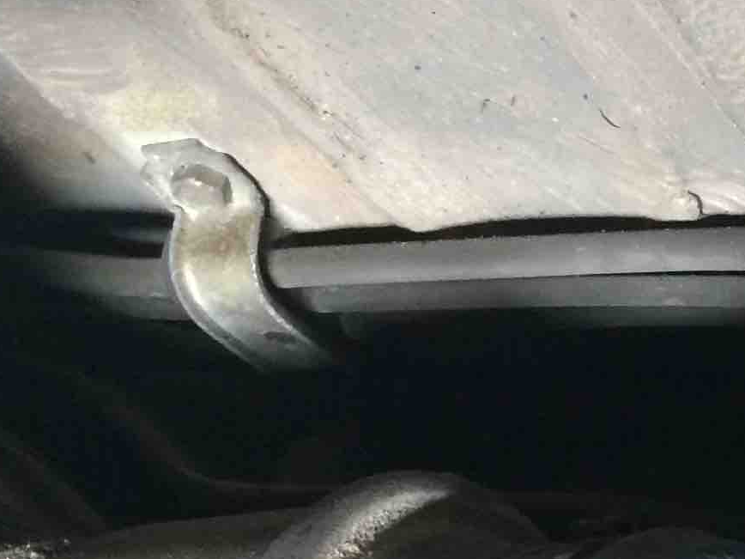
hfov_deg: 16.1
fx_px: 2346
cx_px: 1211
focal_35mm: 109
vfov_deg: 13.4
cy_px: 550
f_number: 2.2
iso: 160
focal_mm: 4.15
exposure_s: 1/30
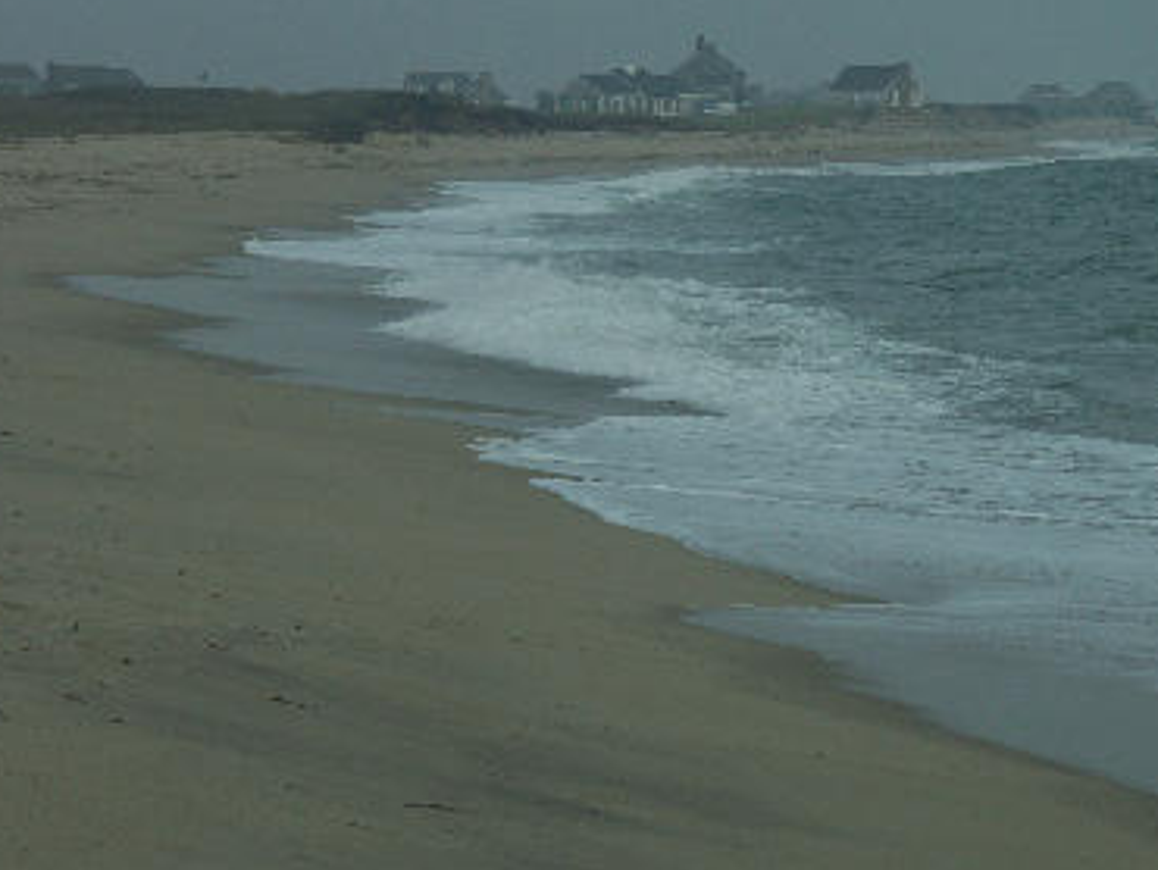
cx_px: 637
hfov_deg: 10.1
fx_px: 6561
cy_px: 325
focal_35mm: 196
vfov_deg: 7.6
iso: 100
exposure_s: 1/1000
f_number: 6.3
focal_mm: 34.51
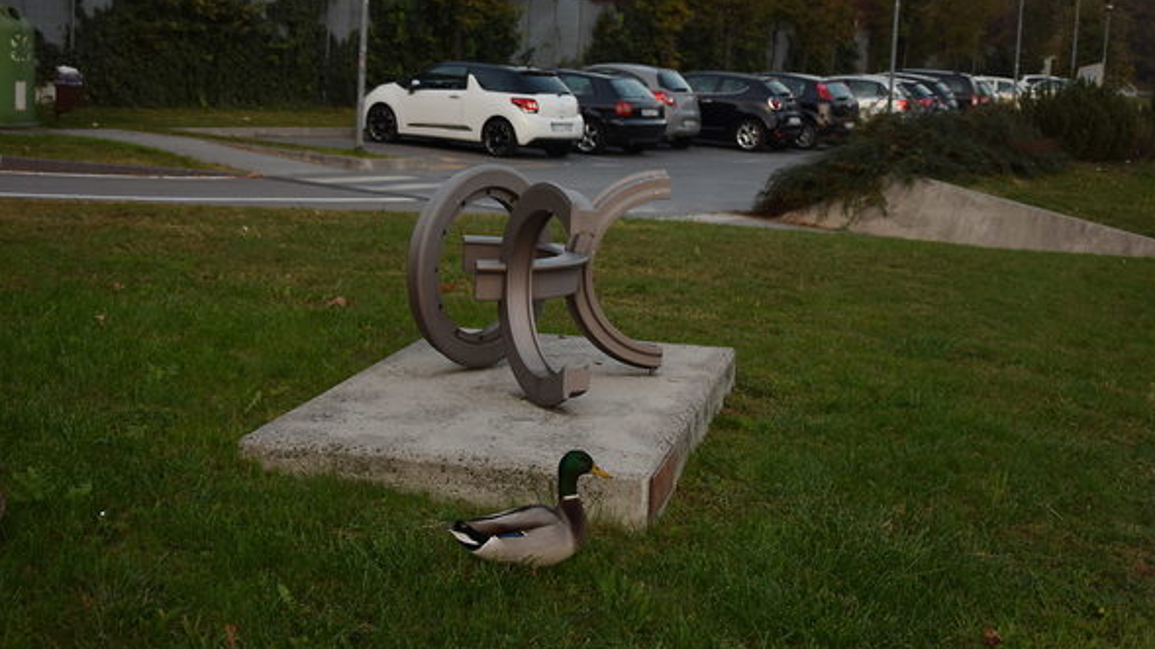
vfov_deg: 18.8
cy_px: 273
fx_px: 1960
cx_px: 584
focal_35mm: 64
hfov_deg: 32.8
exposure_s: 1/125
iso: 200
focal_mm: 40
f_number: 4.5
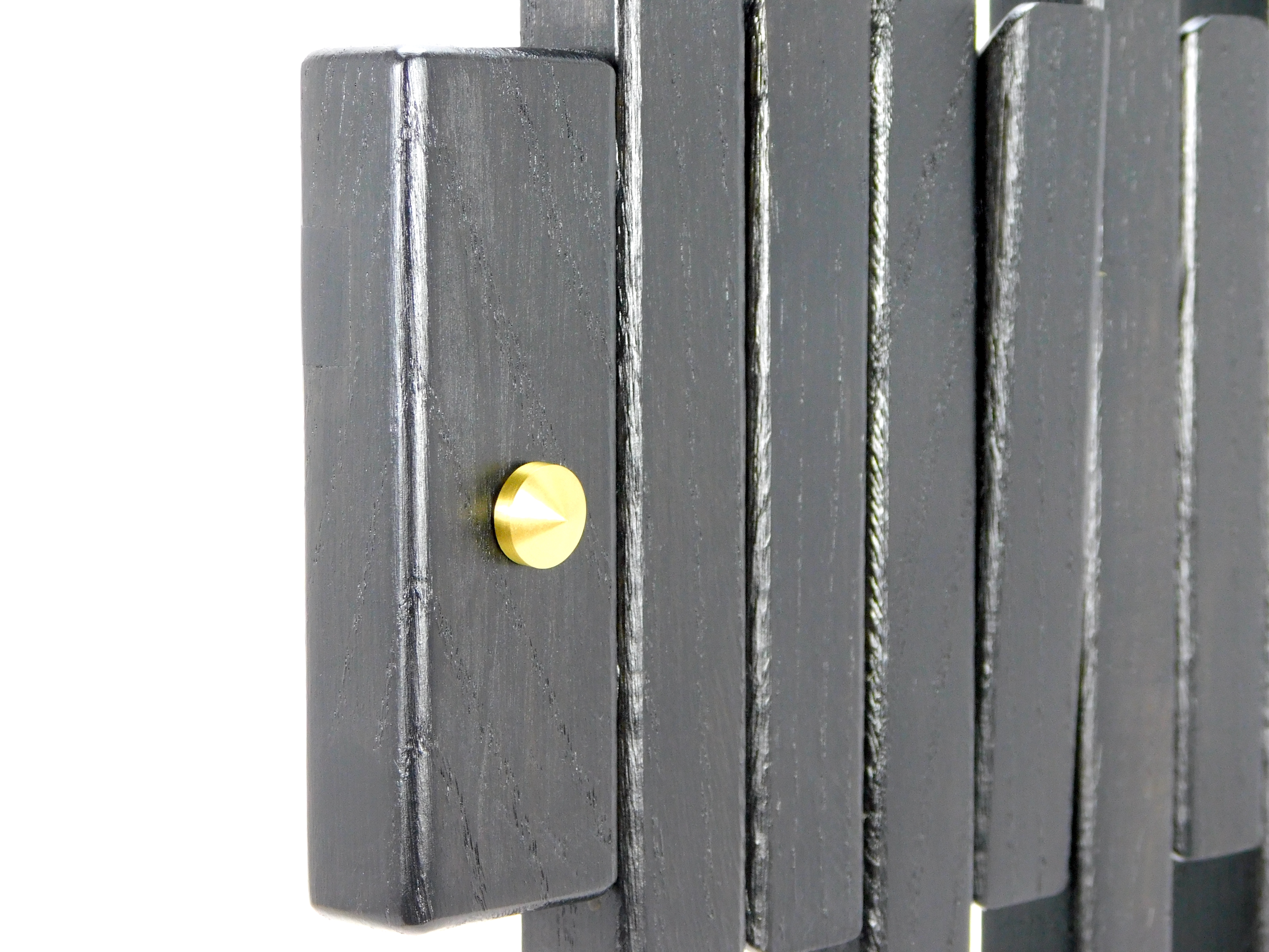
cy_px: 476
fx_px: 3629
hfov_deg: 19.8
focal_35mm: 99
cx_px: 634
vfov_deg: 14.9
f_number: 4.6
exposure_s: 1/30
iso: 220
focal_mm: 17.6
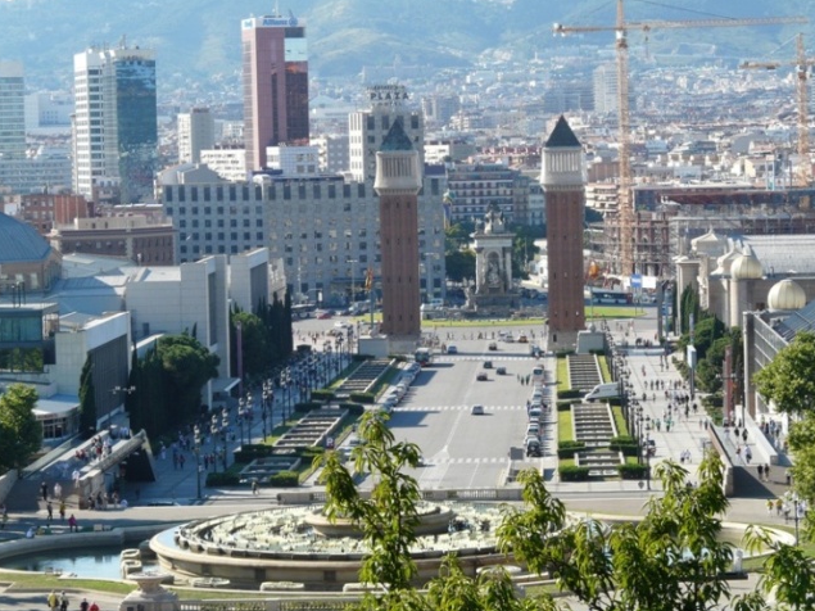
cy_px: 313
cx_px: 422
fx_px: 2966
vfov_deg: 11.8
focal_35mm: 126
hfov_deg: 15.6
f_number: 5.6
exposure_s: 1/250
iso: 100
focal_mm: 19.7
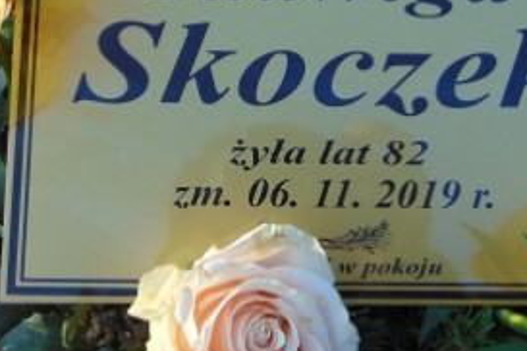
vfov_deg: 21.9
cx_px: 297
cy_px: 54
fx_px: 893
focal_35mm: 61
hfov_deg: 32.8
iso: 80
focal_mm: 4.5
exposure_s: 1/400
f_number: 3
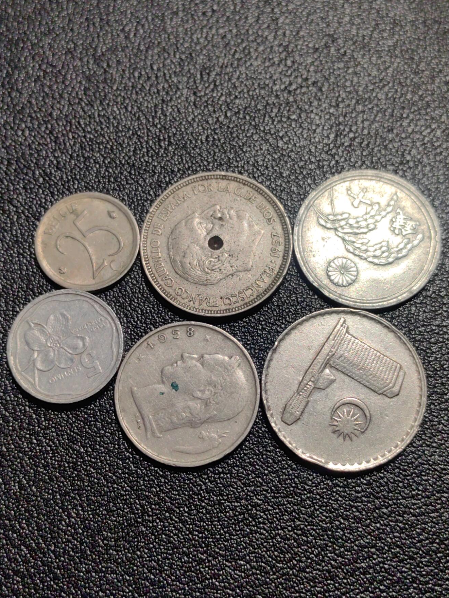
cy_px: 296
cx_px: 220
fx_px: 795
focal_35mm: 46
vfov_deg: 41.2
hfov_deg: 31.5
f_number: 2
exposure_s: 1/304
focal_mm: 5.75
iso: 50
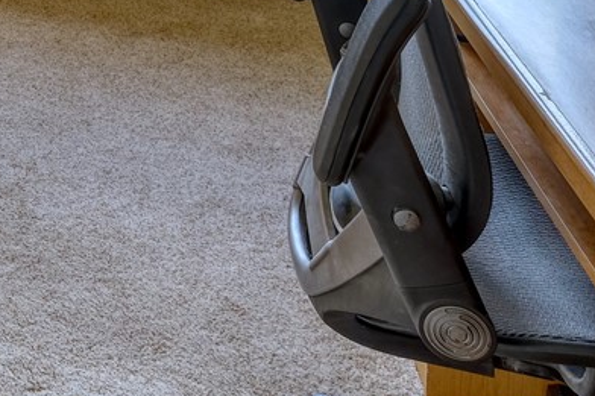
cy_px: -351
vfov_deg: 16.7
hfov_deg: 22.0
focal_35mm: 65
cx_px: -420
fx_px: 1074
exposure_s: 1
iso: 1000
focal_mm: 10
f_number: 6.4
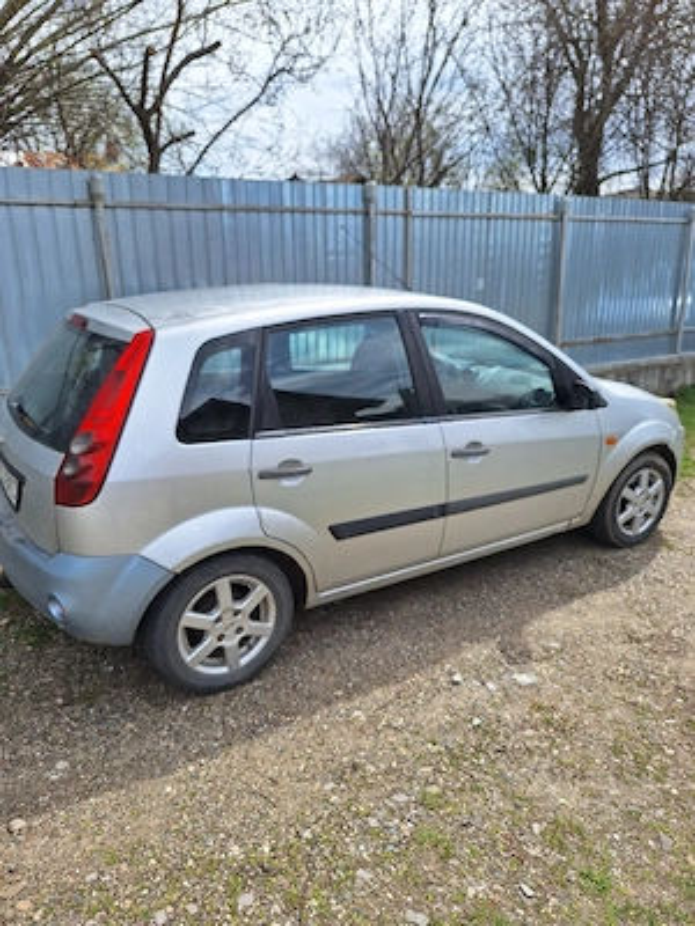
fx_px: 616
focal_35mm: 23
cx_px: 348
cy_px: 463
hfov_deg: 58.9
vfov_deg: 73.9
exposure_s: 1/2500
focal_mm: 5.54
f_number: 1.8
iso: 40
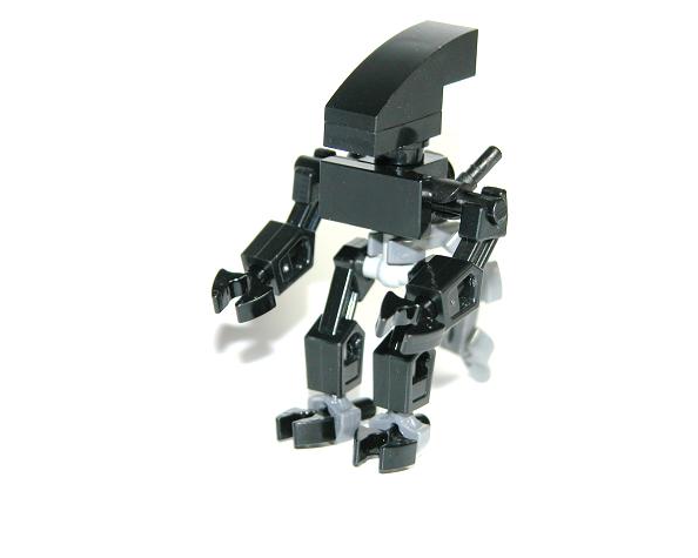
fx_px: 2520
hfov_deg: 15.8
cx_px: 365
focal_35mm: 122
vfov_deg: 12.6
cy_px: 277
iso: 100
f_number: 3.7
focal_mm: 29.5
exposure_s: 1/119
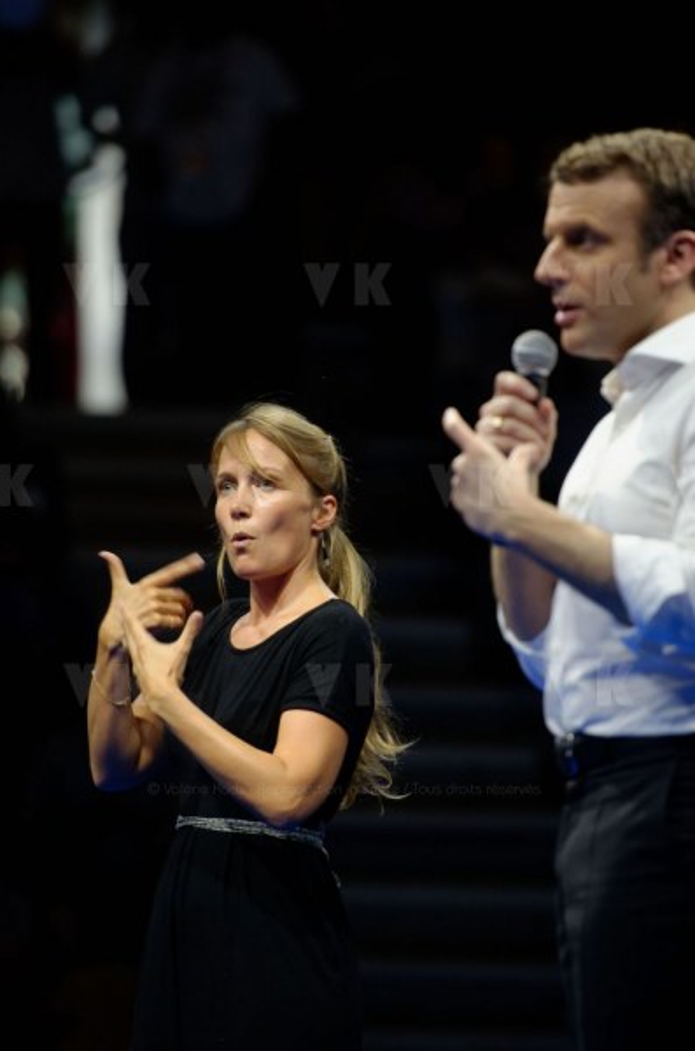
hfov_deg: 4.6
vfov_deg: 6.9
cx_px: 348
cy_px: 526
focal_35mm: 300
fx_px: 8732
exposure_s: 1/200
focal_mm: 200
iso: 1000
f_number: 2.8
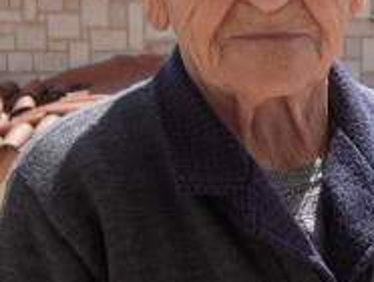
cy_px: 73
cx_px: 322
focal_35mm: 99
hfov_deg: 19.5
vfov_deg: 14.9
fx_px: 1071
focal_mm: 7.3
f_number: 3.2
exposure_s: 1/800
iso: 100
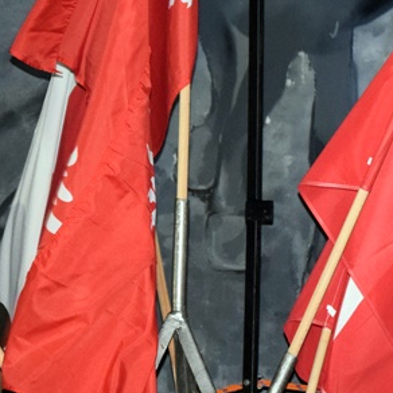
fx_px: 3134
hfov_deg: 7.1
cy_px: 113
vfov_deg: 7.2
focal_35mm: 244
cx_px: 572
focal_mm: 62
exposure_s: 1/60
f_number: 5.3
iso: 3200
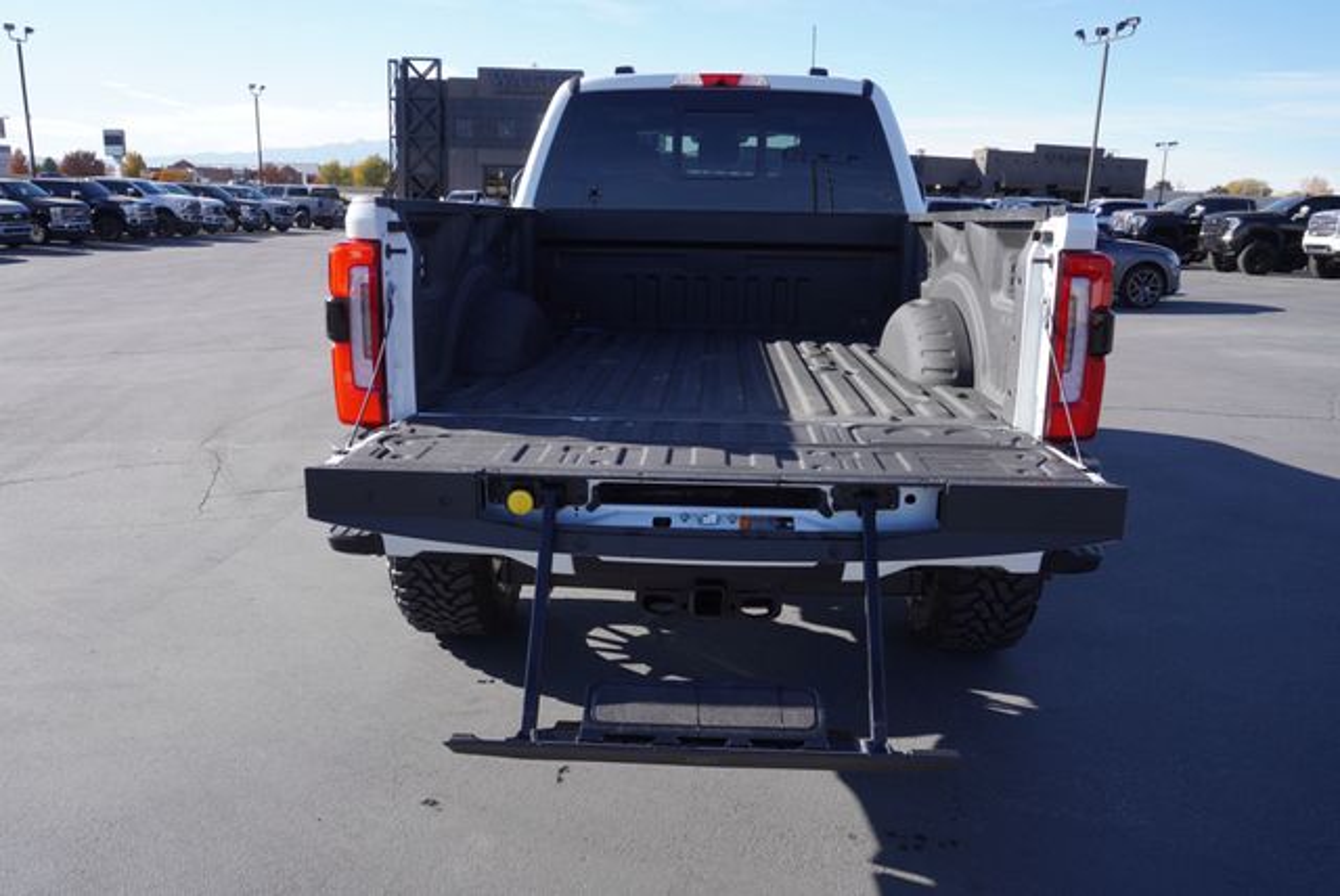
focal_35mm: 27
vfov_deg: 48.0
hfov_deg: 67.3
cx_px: 670
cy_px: 448
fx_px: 1006
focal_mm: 18
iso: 100
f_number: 6.3
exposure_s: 1/160
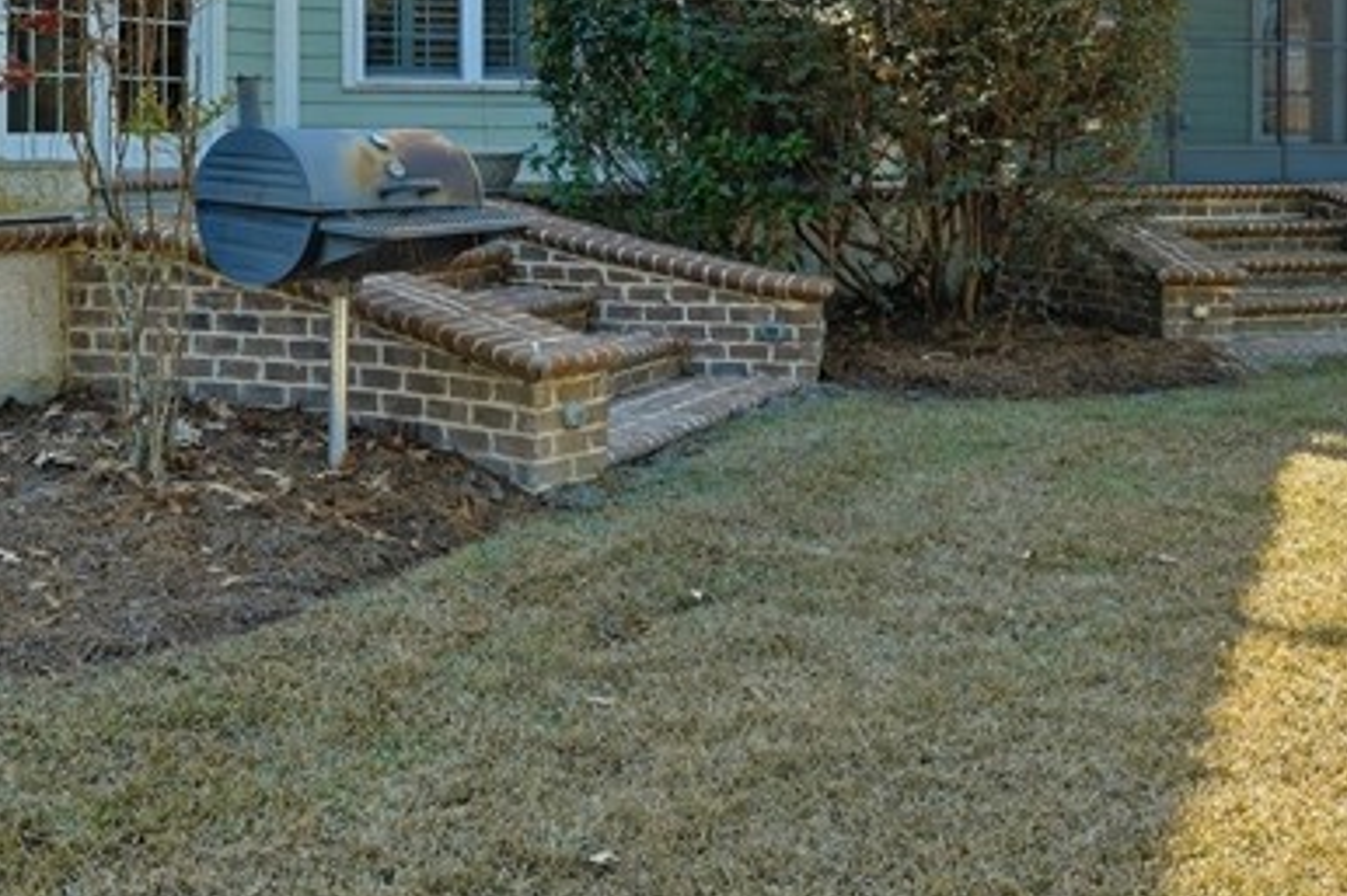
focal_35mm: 45
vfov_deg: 27.8
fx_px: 1683
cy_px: -38
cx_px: 576
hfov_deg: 43.5
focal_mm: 16
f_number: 9
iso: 320
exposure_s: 1/2500
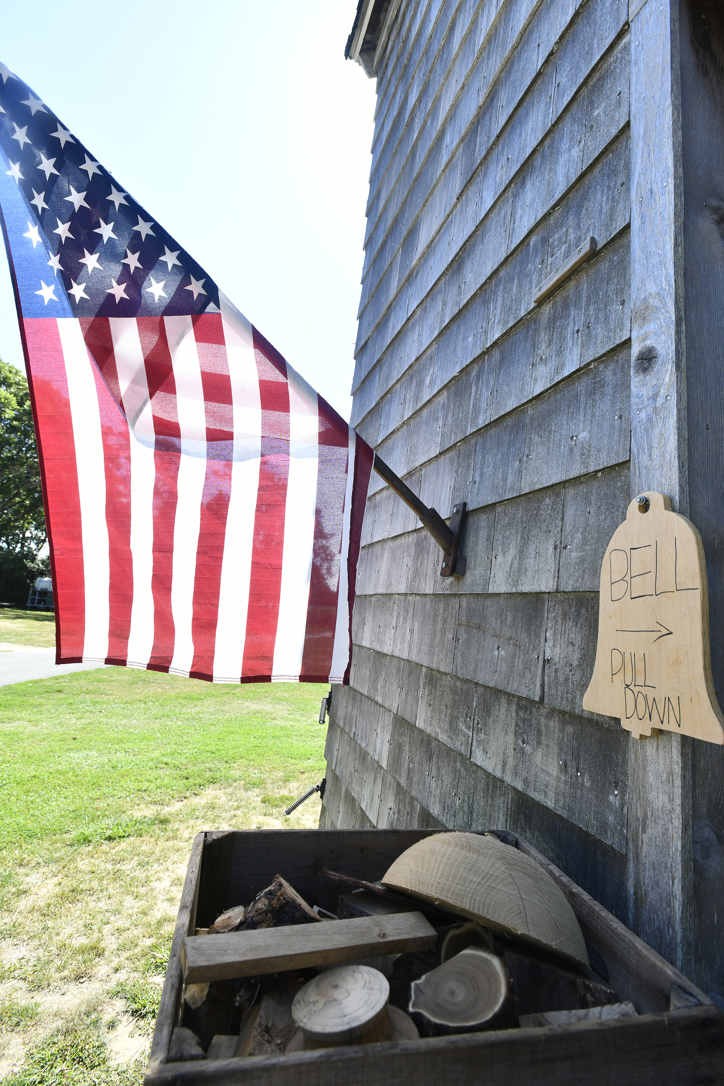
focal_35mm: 17
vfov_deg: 93.3
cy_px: 543
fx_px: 513
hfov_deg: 70.4
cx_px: 362
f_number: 10
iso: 640
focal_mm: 17
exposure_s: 1/400
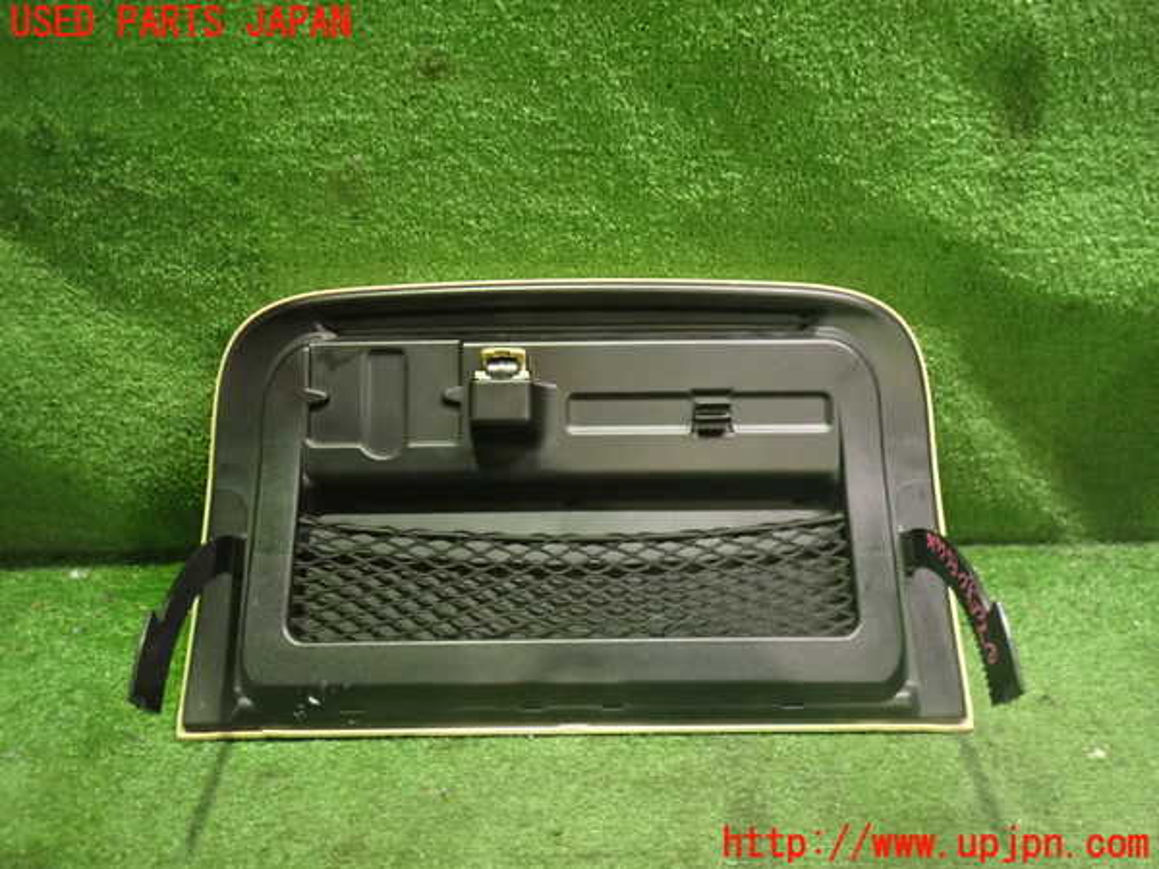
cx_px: 580
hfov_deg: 60.0
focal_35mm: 30
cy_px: 434
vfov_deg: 46.8
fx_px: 1004
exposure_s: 1/25
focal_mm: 5.4
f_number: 2.3
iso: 1250
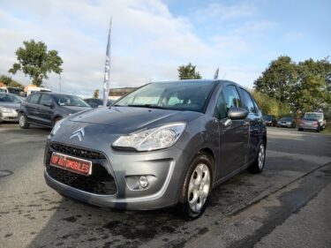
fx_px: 239
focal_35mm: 25
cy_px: 124
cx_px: 166
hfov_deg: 69.4
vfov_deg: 54.9
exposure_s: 1/251
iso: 100
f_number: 1.8
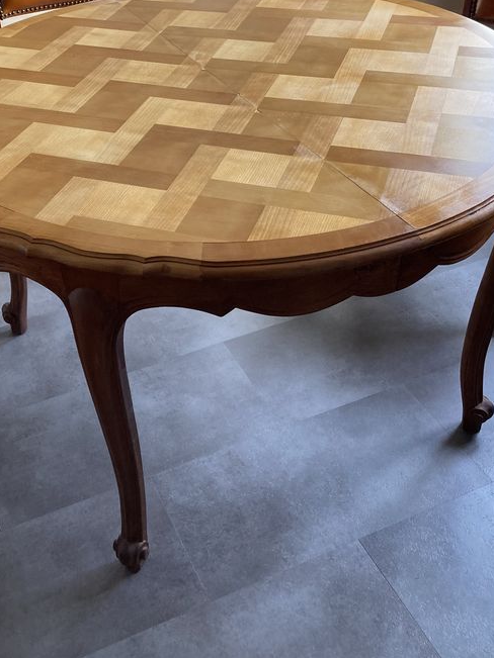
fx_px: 818
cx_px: 198
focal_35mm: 43
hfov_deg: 33.5
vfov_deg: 43.5
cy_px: 244
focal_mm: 3.99
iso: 80
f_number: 1.8
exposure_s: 1/121
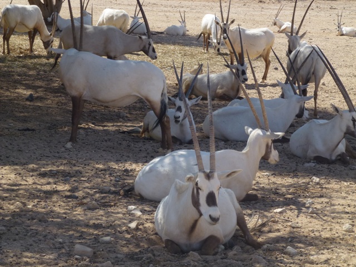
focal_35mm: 113
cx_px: 178
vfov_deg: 13.1
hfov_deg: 17.4
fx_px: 1162
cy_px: 134
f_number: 5.1
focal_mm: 20.2
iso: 100
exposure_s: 1/500
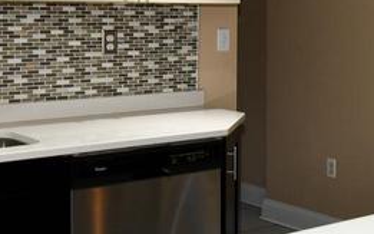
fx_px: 734
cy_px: 116
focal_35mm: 72
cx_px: 271
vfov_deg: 18.1
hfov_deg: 28.3
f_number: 4.5
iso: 200
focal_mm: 12
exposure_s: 1/80
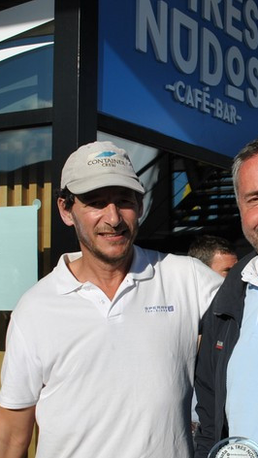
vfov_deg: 32.8
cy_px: 259
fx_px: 777
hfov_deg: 18.4
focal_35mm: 64
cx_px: 249
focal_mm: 24
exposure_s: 1/320
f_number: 9
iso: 100
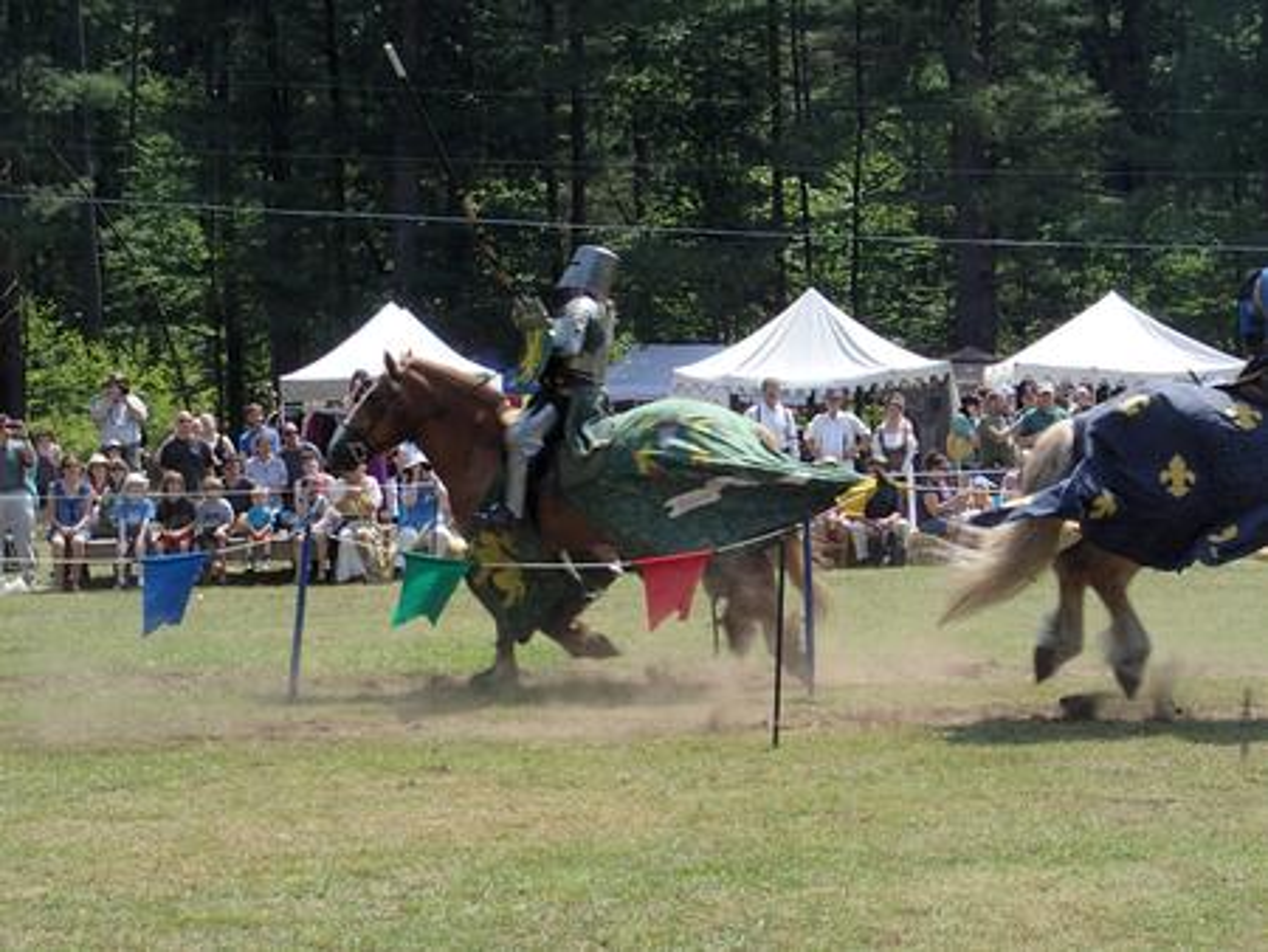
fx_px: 2382
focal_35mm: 65
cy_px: 476
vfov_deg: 22.6
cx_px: 634
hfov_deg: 29.8
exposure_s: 1/320
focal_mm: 11.8
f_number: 5
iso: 100
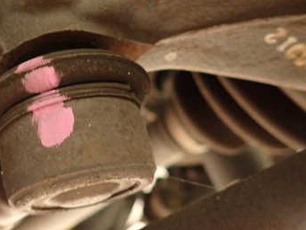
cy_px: 90
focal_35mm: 44
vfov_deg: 32.8
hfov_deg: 41.0
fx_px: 389
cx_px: 59
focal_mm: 4.5
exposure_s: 1/30
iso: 400
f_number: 2
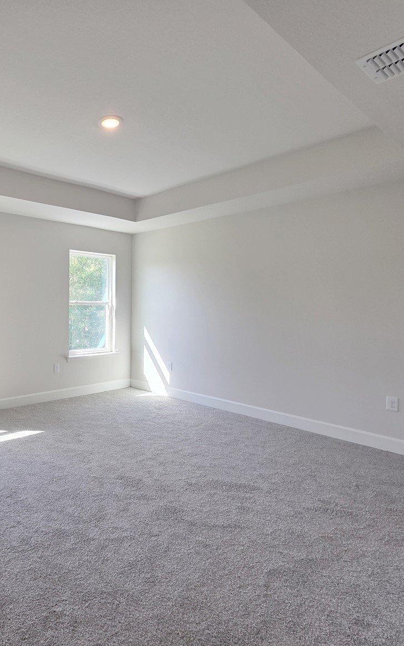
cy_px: 319
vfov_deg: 88.0
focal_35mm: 19
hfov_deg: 55.4
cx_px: 53
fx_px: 335
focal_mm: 2.2
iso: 50
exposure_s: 1/120
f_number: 2.2
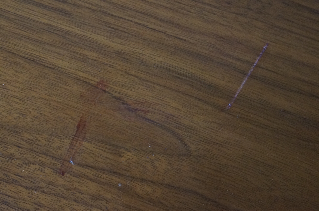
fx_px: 730
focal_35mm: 82
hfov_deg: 24.7
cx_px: 160
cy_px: 106
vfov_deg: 16.5
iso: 3200
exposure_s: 1/60
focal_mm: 55
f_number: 5.6
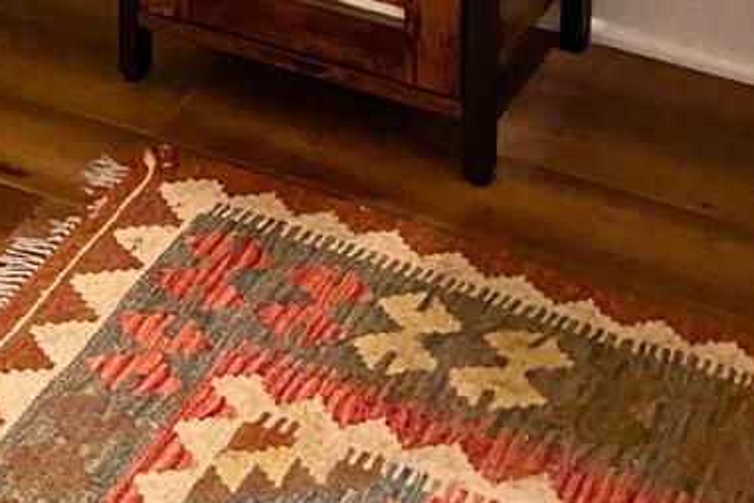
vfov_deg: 10.6
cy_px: -729
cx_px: -10
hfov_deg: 18.3
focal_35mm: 109
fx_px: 2283
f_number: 1.8
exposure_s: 1/60
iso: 200
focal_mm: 4.25
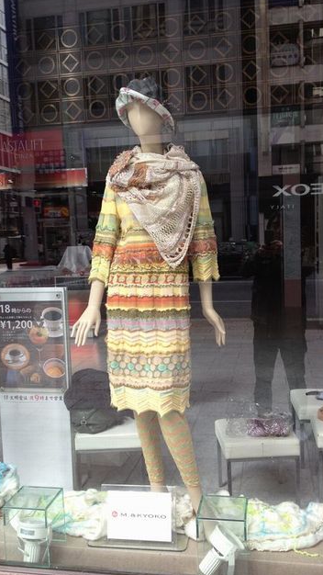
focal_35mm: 39
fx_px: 594
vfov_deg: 51.6
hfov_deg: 30.4
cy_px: 286
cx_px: 170
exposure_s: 1/127
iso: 64
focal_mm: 4.28
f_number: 2.4
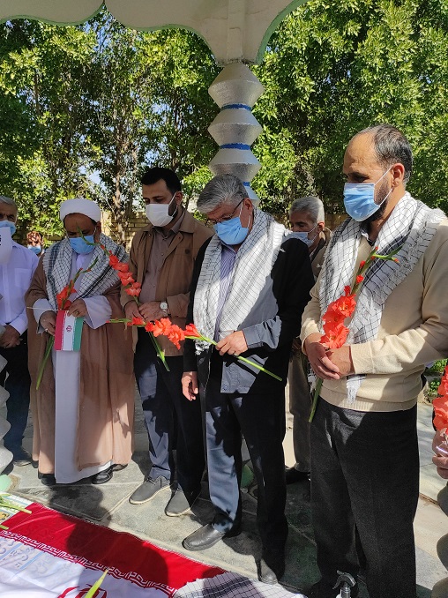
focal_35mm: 25
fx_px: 432
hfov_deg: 54.9
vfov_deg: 69.4
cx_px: 224
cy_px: 299
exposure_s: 1/2579
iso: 100
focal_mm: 5.43
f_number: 1.89
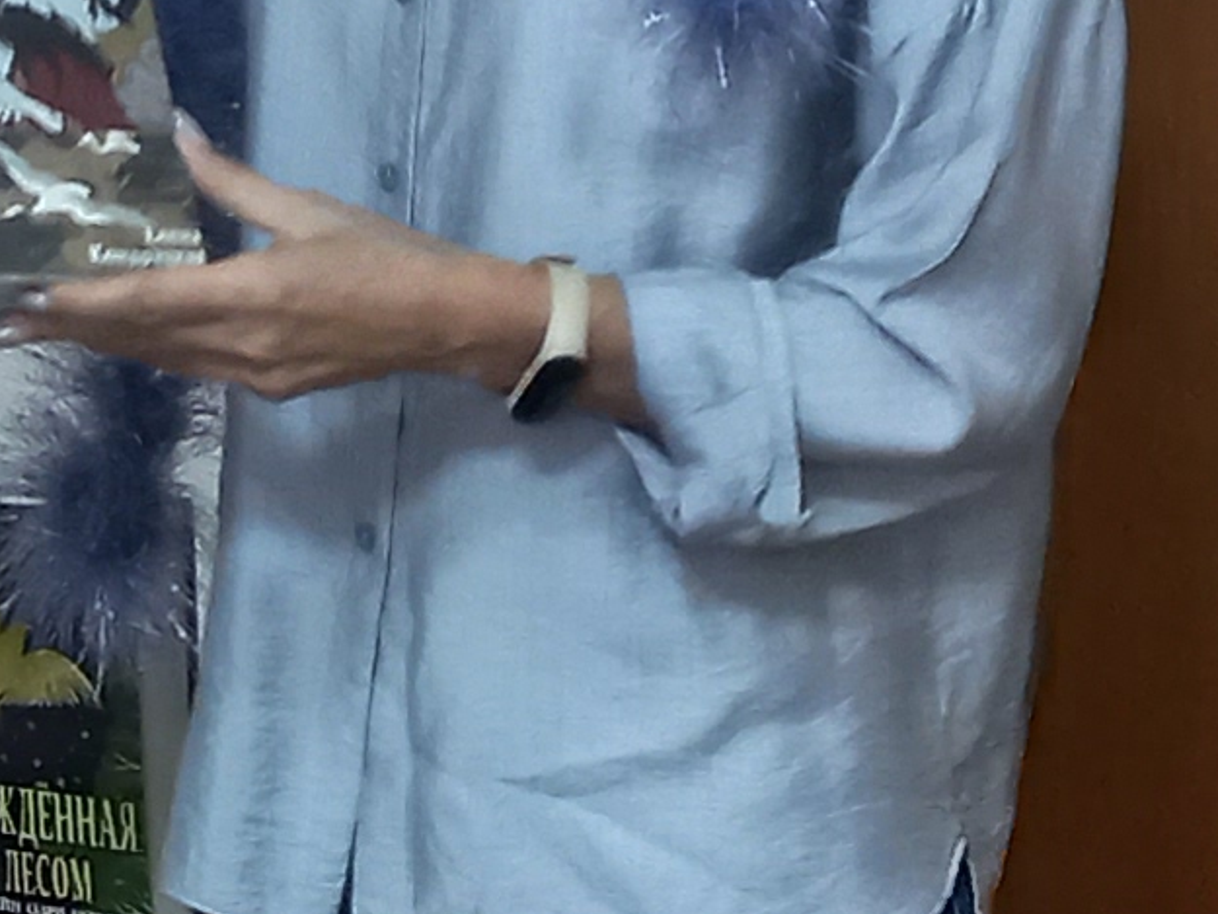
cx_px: -281
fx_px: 6511
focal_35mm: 185
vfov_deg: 8.0
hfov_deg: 10.5
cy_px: 300
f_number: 1.8
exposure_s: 1/33
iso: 320
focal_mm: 4.6
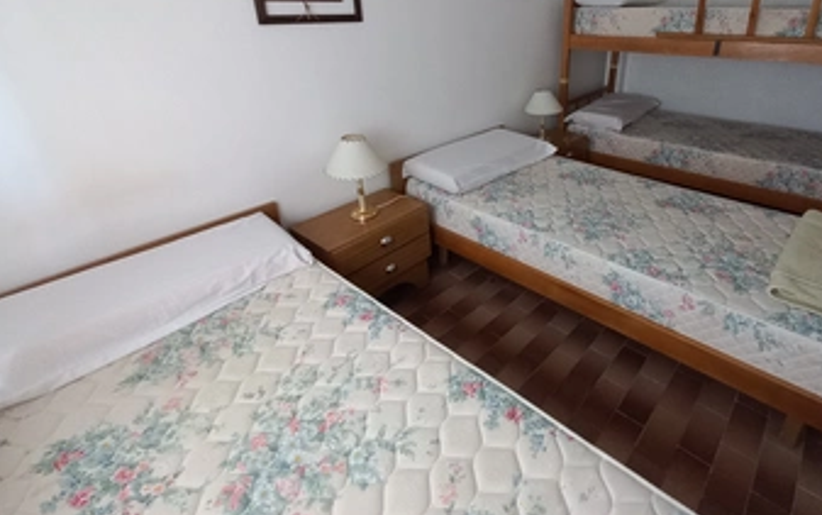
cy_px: 171
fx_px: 403
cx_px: 495
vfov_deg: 63.4
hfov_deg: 89.8
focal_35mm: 18
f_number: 2.2
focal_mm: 1.42
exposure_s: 1/25
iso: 200
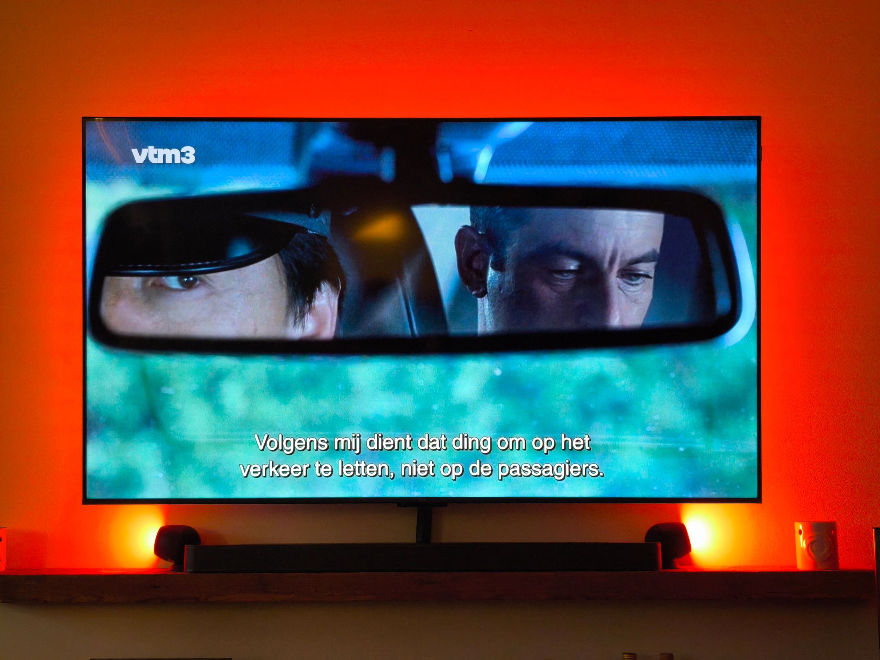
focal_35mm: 46
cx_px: 440
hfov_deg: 41.2
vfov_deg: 31.5
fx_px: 1169
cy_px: 330
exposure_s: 1/50
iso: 250
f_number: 1.6
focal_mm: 6.57
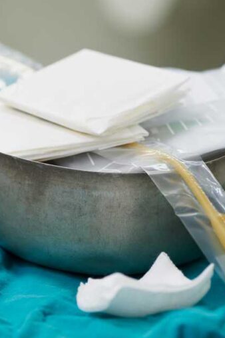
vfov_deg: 12.9
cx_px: 138
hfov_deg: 8.6
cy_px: 170
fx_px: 1491
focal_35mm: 159
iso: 500
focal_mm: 105
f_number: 5.6
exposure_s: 1/40
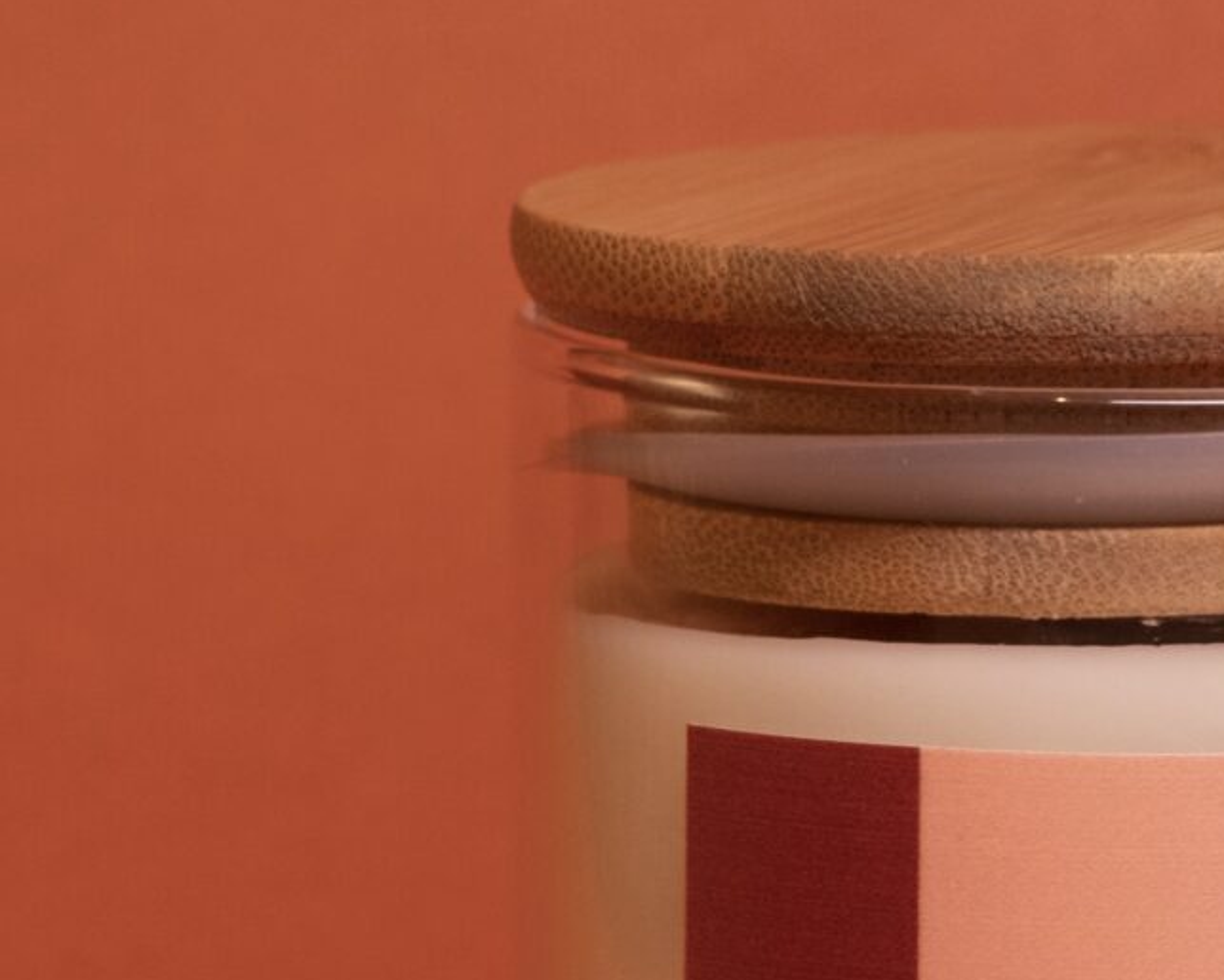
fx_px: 11235
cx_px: 1107
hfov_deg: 6.2
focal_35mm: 310
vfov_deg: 5.0
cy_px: 232
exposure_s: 1/100
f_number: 6.4
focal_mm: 55
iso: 400
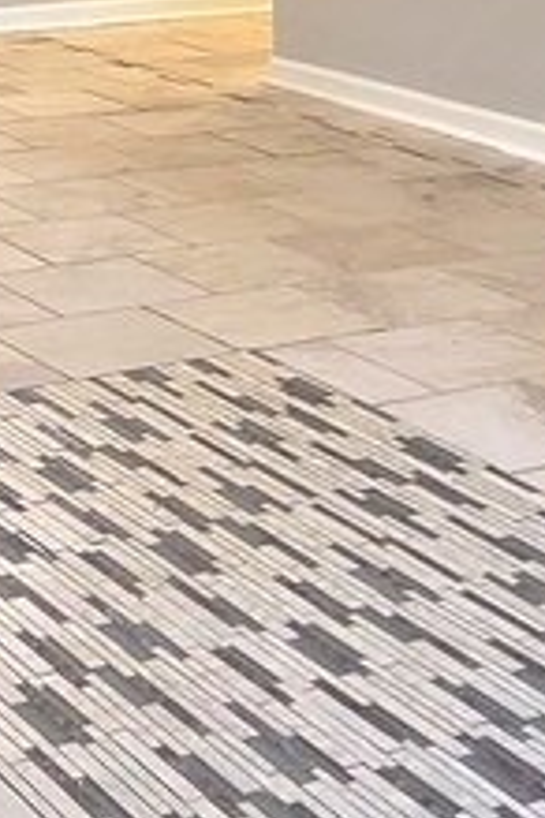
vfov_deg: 19.7
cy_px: -430
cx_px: 4
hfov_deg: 15.1
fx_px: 2021
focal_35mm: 89
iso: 250
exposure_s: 1/60
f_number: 2.2
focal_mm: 2.2
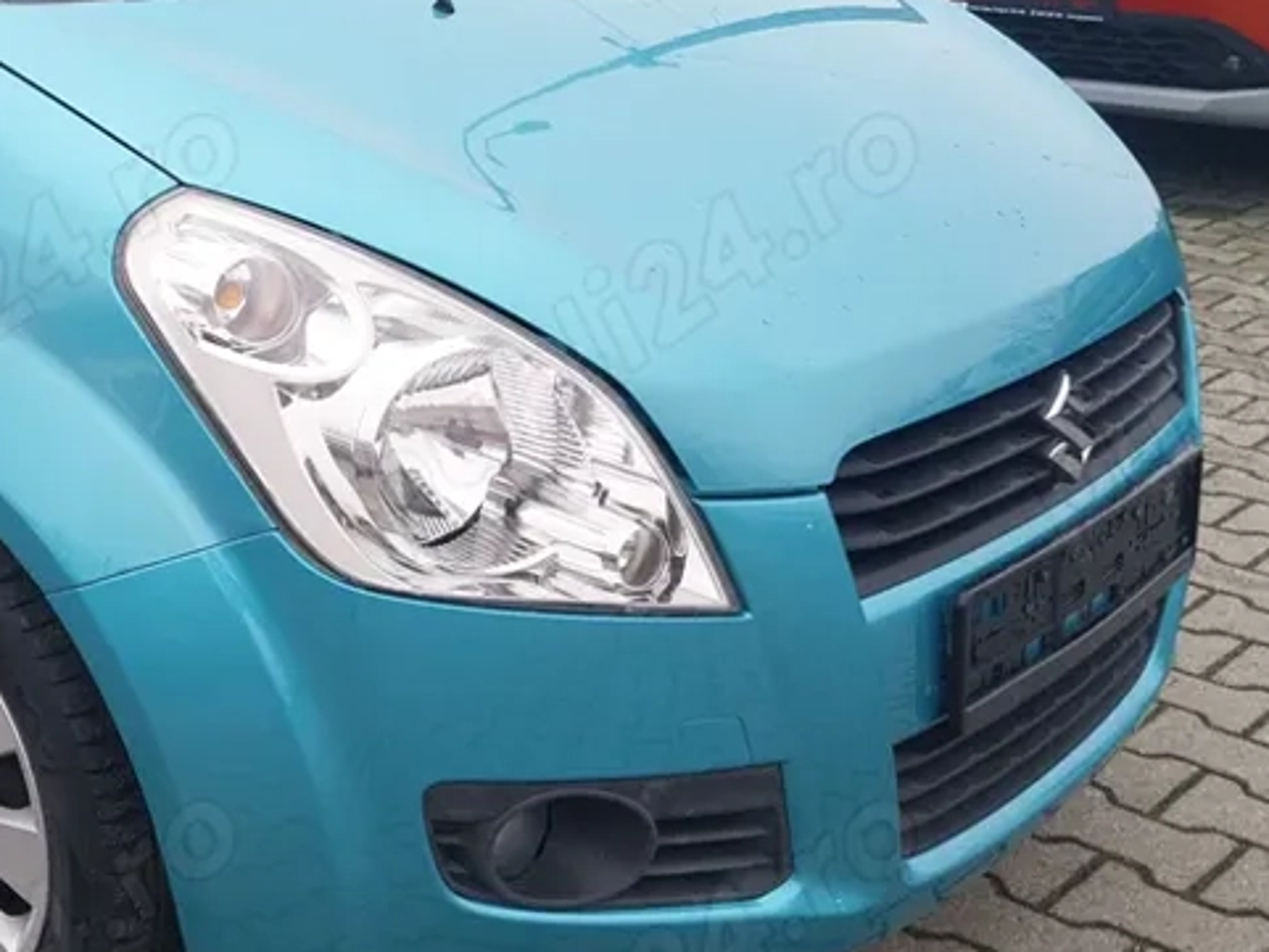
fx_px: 1980
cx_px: 135
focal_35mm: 54
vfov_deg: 26.9
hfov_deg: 33.7
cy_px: 345
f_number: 1.8
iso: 32
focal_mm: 4
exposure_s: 1/100
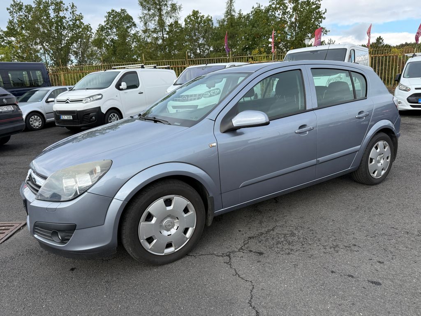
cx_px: 210
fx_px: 292
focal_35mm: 24
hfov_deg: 71.6
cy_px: 158
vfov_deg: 56.8
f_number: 1.78
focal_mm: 6.76
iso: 100
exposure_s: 1/1770
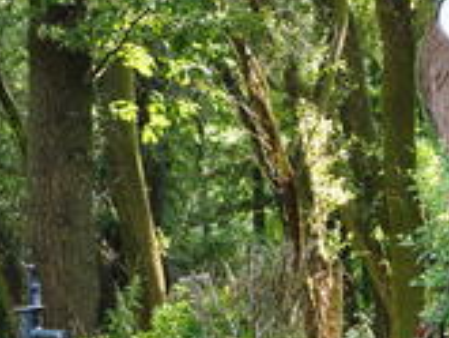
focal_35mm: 220
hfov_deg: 8.9
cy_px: 263
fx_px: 2856
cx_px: 512
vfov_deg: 6.8
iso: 280
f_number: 8
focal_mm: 42
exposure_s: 1/60
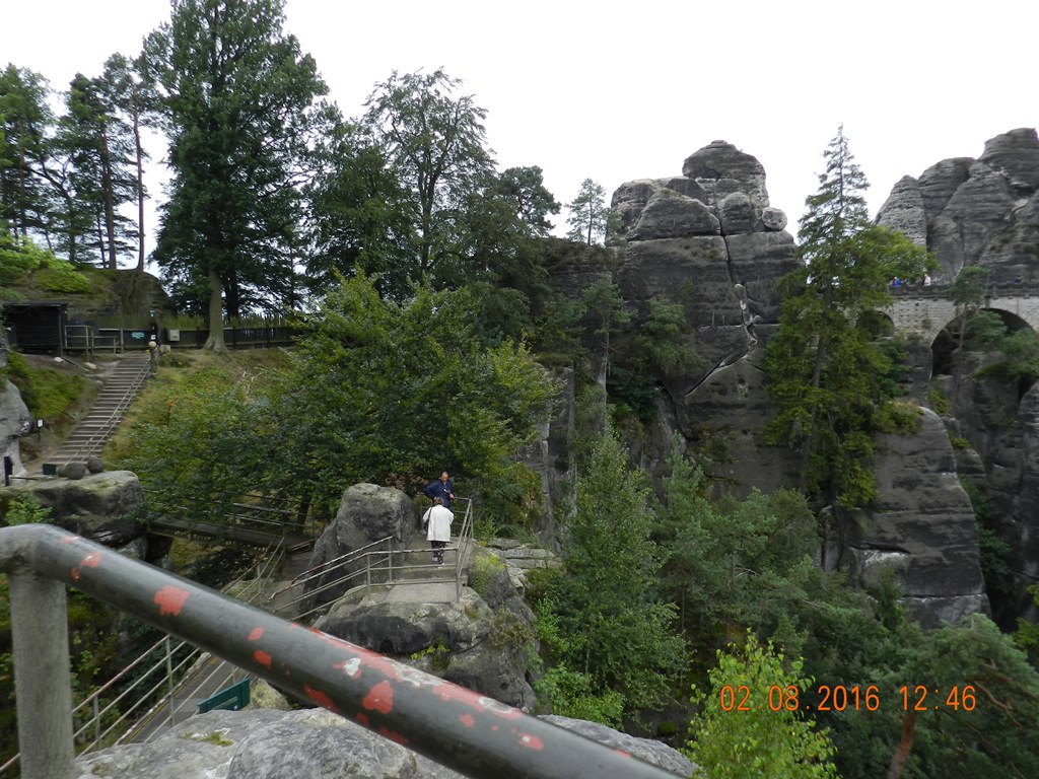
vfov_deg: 58.9
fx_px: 690
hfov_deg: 73.9
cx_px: 520
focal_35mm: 23
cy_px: 390
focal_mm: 4
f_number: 3.4
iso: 160
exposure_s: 1/320
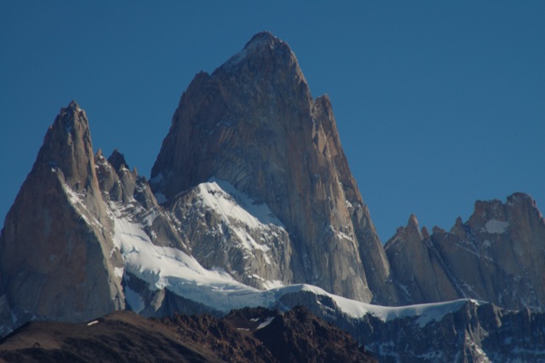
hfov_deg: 6.9
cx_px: 272
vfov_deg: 4.6
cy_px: 182
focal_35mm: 300
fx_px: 4539
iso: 200
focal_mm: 200
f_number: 16
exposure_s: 1/80
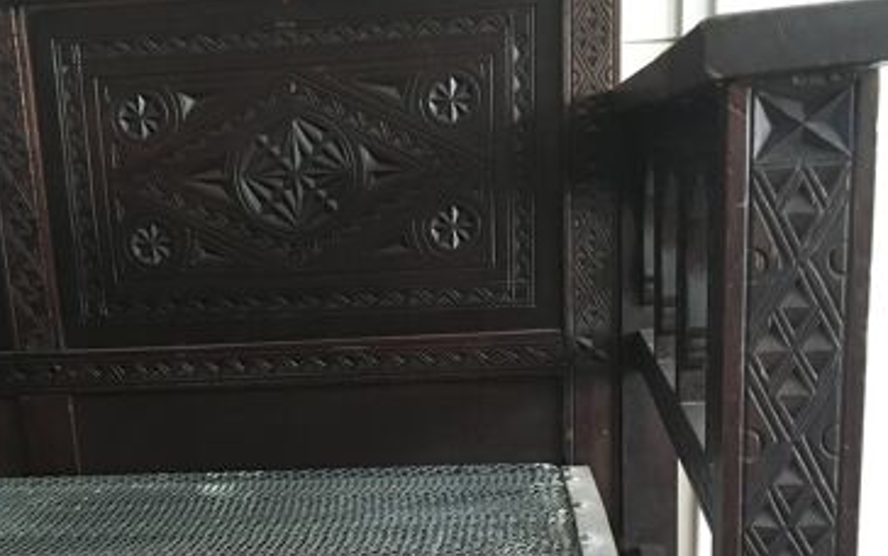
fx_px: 1308
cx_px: 361
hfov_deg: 37.4
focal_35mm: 54
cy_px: 600
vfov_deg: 22.7
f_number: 2.2
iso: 250
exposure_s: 1/25
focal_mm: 4.15
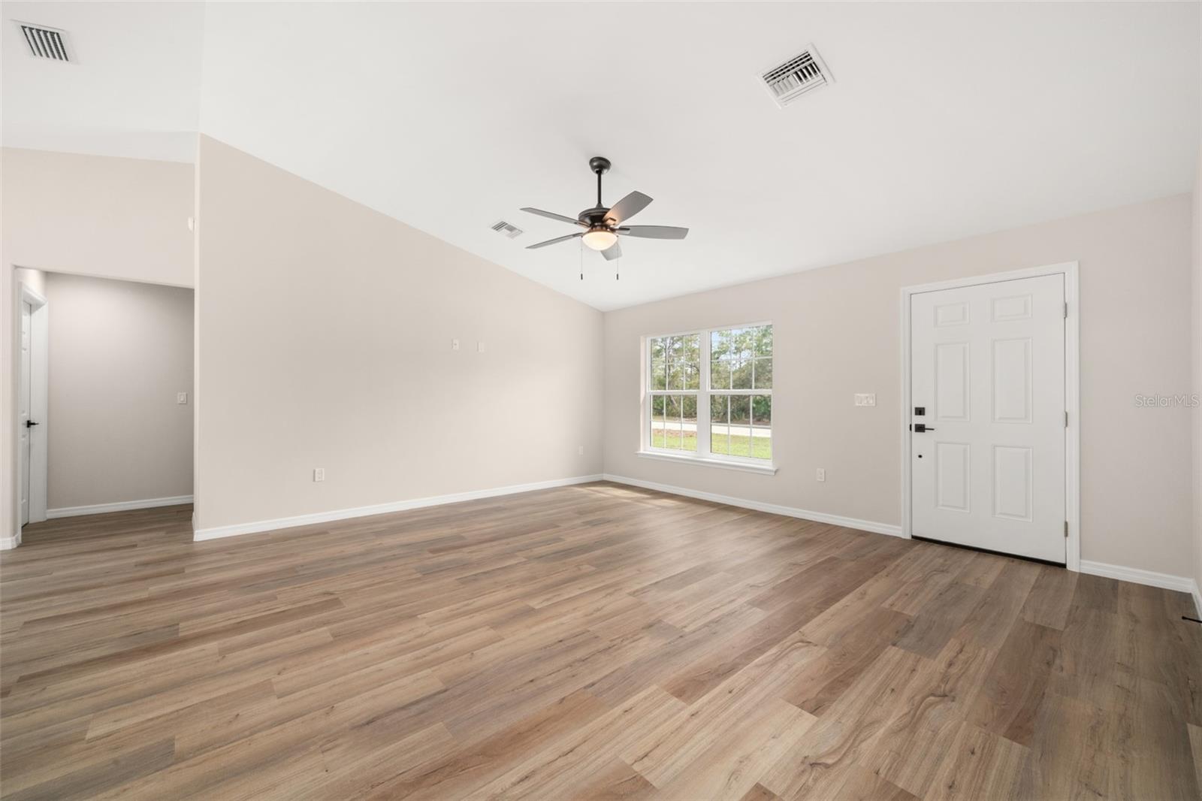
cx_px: 601
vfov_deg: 85.4
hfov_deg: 108.3
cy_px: 400
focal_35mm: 13
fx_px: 434
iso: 400
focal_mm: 13
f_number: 11
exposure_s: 1/13
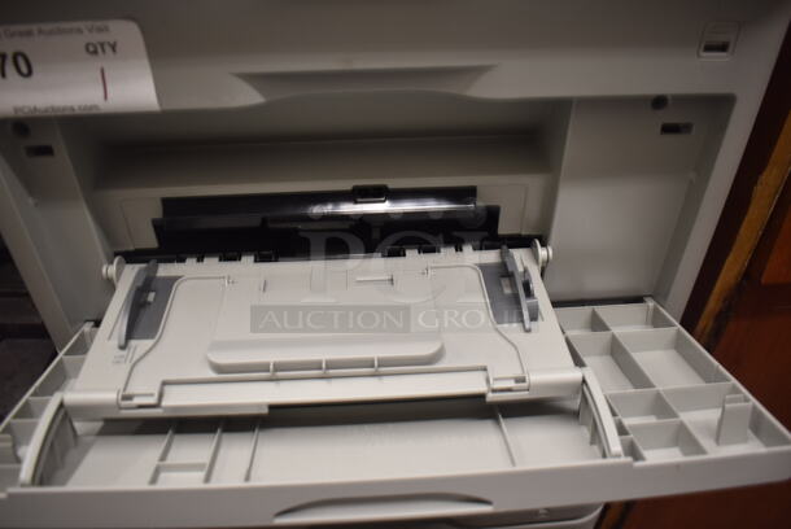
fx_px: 660
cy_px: 264
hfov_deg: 61.9
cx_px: 396
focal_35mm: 30
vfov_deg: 43.7
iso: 360
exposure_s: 1/30
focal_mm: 20
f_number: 3.5
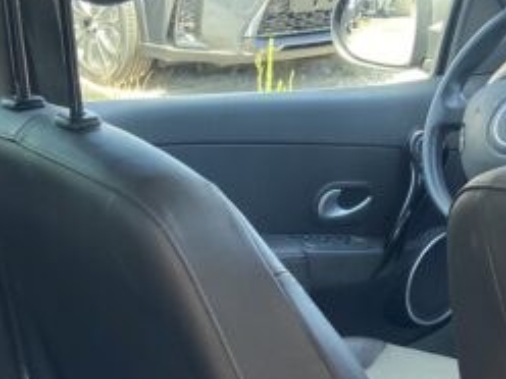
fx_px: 1228
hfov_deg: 23.3
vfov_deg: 16.3
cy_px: 532
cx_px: 220
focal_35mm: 84
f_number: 1.8
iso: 64
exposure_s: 1/122
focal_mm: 4.25
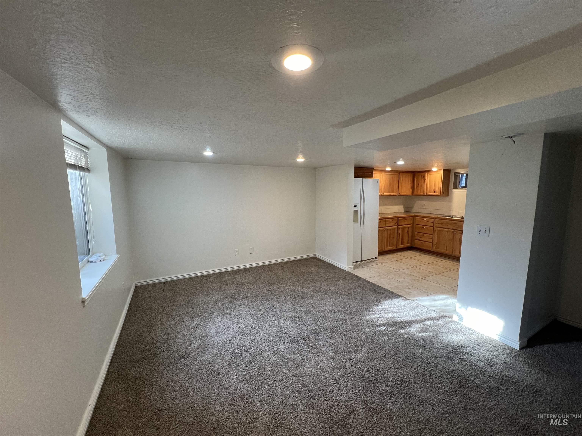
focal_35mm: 13
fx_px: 219
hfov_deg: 106.2
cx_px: 291
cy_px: 218
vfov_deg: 89.9
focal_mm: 1.57
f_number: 1.8
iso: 200
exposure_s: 1/120
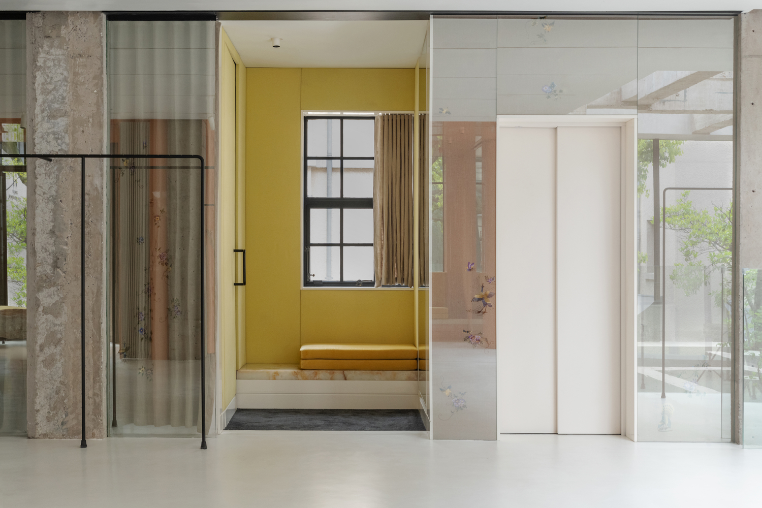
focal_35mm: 48
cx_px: 381
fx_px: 1016
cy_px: 254
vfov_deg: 28.1
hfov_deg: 41.1
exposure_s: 1/80
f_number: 7.1
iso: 800
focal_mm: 48
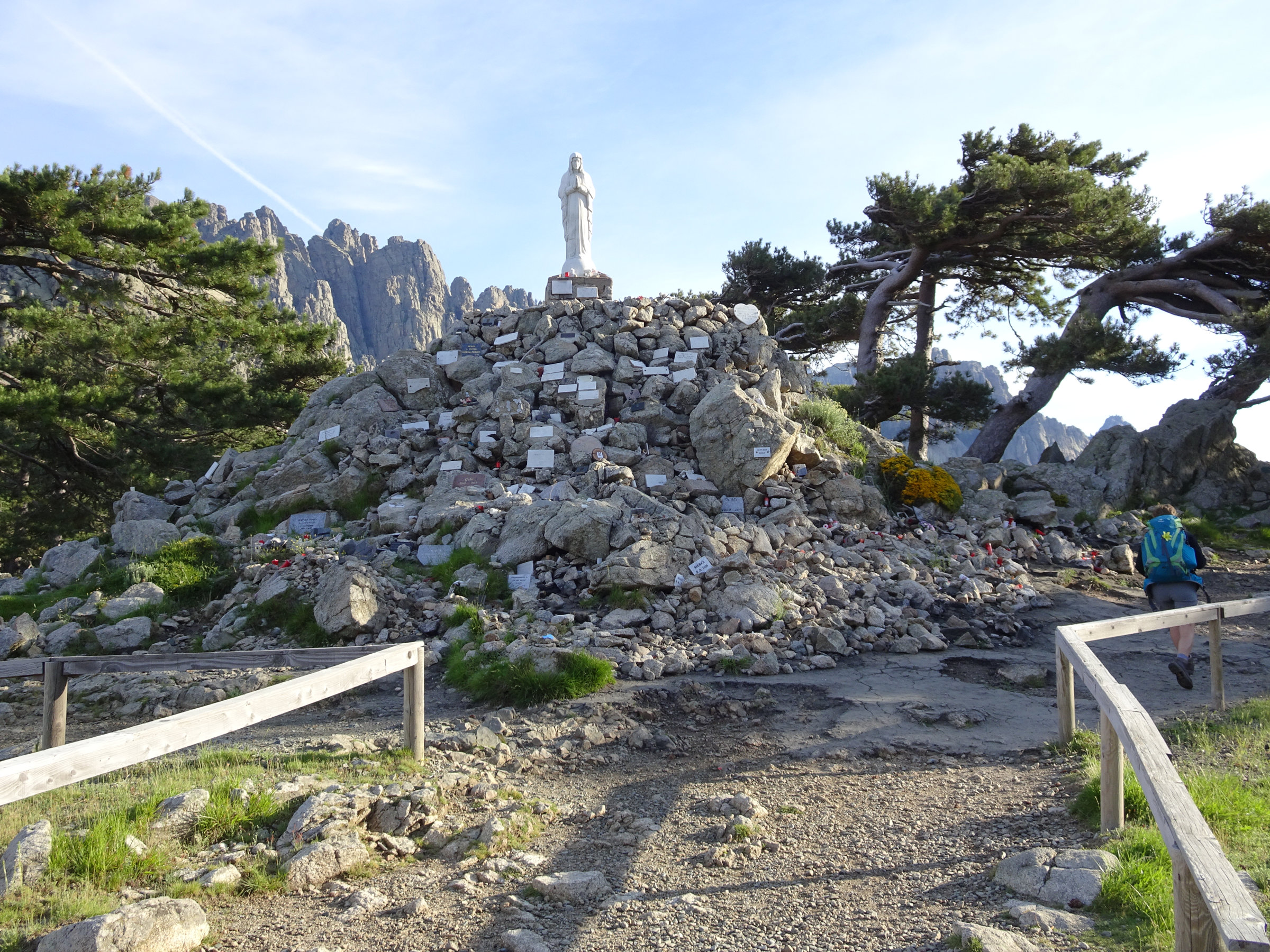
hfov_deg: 60.0
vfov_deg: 46.8
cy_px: 476
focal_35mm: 30
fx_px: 1101
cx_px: 635
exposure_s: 1/250
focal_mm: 5.09
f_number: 4
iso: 80
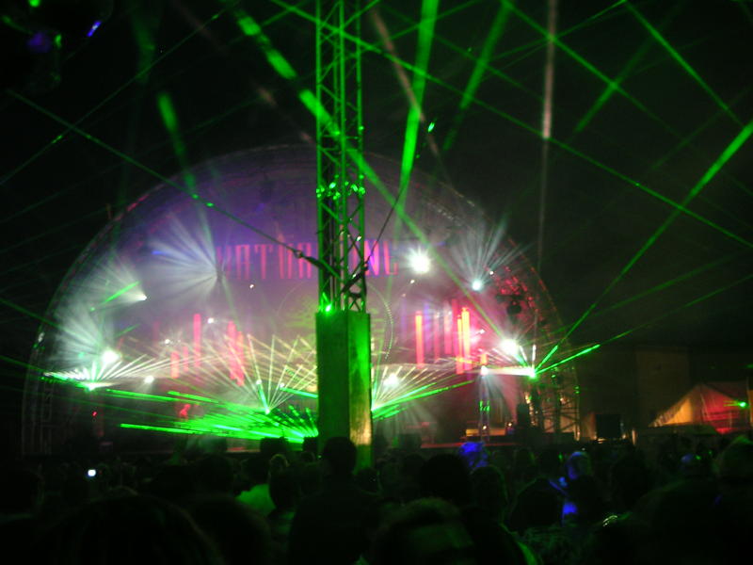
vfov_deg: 37.7
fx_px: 827
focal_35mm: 38
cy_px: 282
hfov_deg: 49.0
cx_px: 376
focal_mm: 6
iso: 100
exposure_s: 1/4
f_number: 2.8
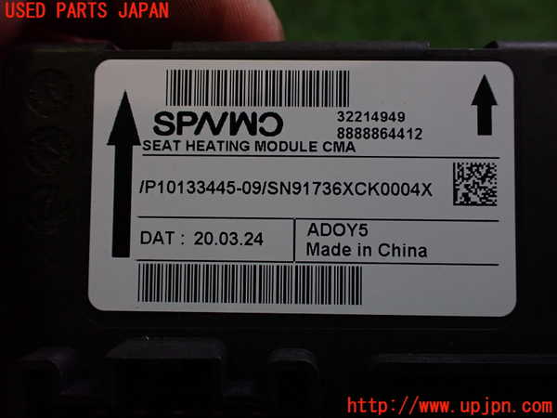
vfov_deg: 46.8
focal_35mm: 30
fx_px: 483
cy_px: 209
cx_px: 278
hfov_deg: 60.0
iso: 320
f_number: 2.3
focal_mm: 5.4
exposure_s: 1/125
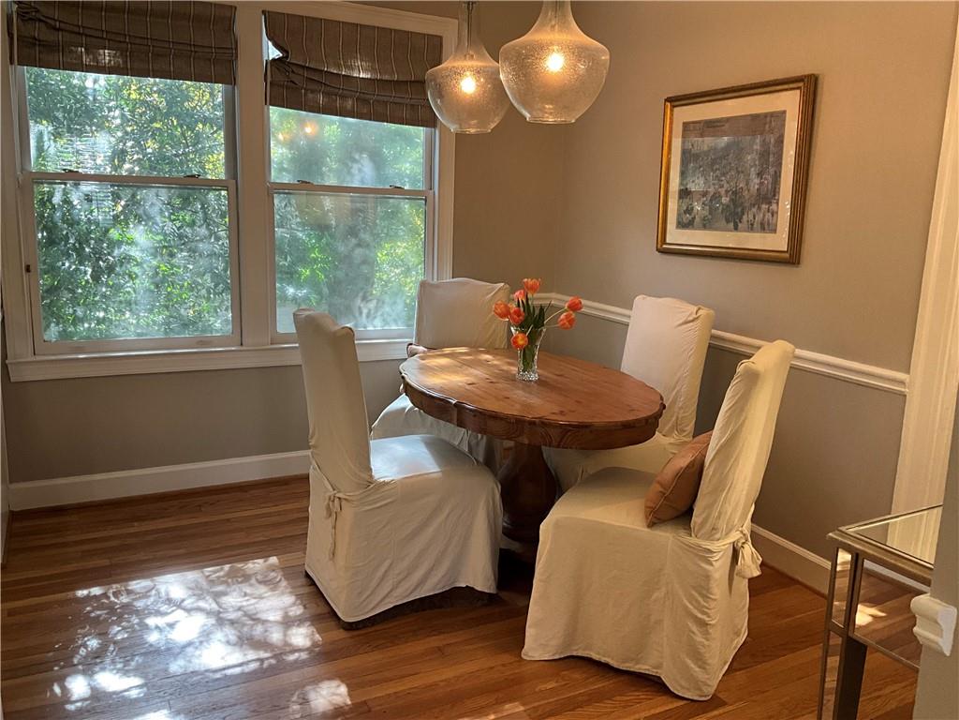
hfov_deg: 61.7
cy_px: 360
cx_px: 480
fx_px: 803
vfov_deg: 48.2
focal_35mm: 29
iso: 80
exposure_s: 1/60
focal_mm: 3
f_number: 1.8
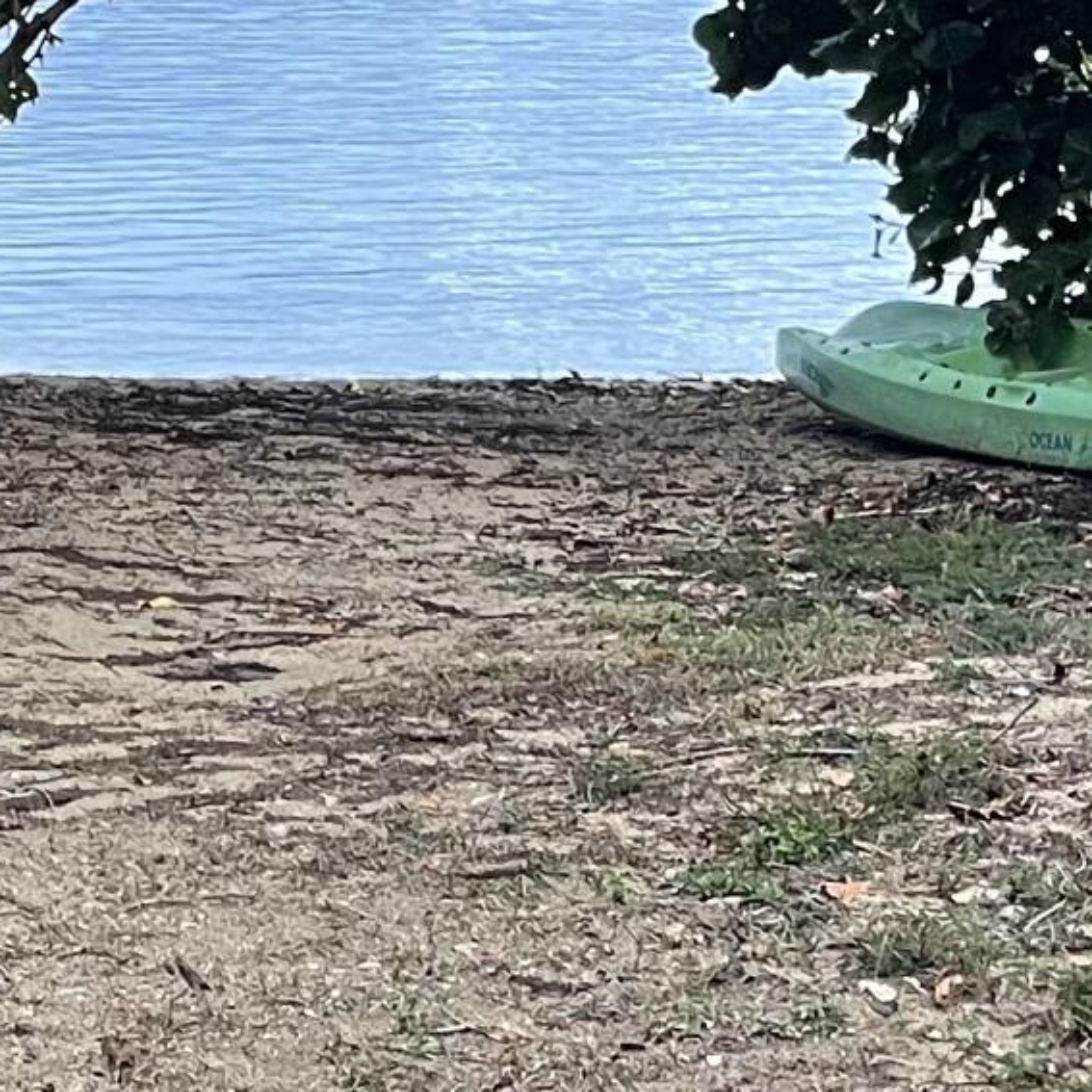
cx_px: -526
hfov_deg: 14.0
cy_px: -283
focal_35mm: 117
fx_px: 4176
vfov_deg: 14.3
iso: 160
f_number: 1.6
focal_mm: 5.1
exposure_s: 1/60
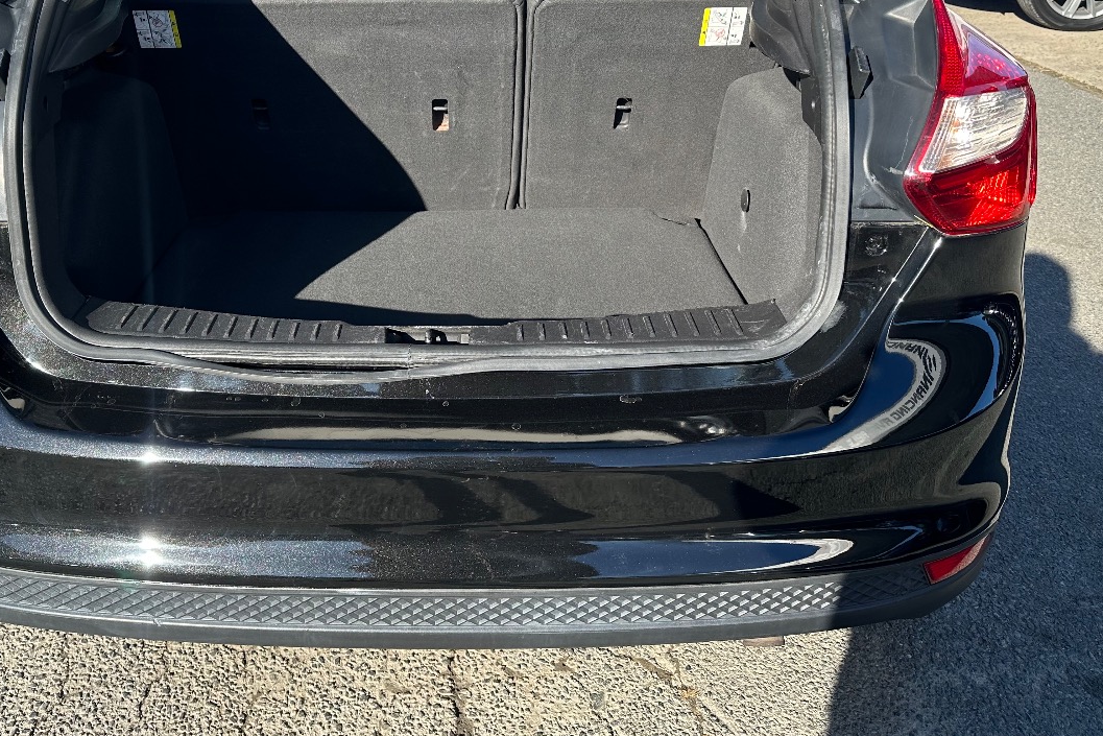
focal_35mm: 34
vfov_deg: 38.2
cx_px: 440
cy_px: 212
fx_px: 1042
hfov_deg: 55.4
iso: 80
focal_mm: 6.86
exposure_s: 1/1212
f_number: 1.78
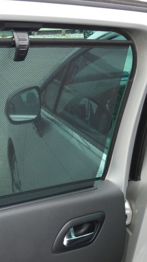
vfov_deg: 36.6
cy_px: 131
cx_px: -24
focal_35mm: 57
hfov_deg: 19.9
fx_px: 395
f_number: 5
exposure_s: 1/80
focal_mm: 7.1
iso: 320
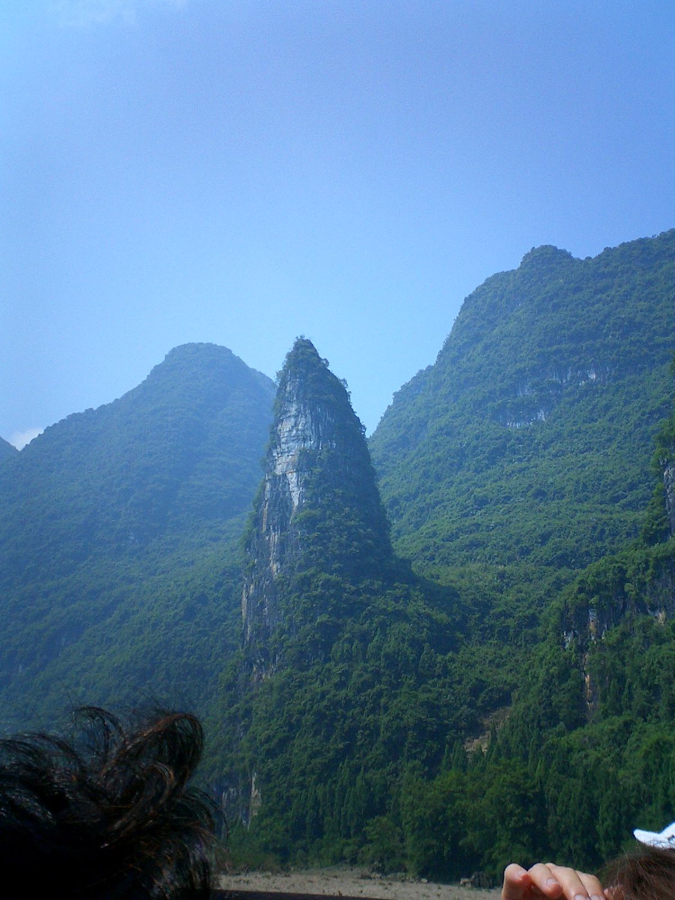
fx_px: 962
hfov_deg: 38.7
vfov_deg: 50.1
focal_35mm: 37
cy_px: 450
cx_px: 338
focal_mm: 5.6
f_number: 3.5
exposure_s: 1/1250
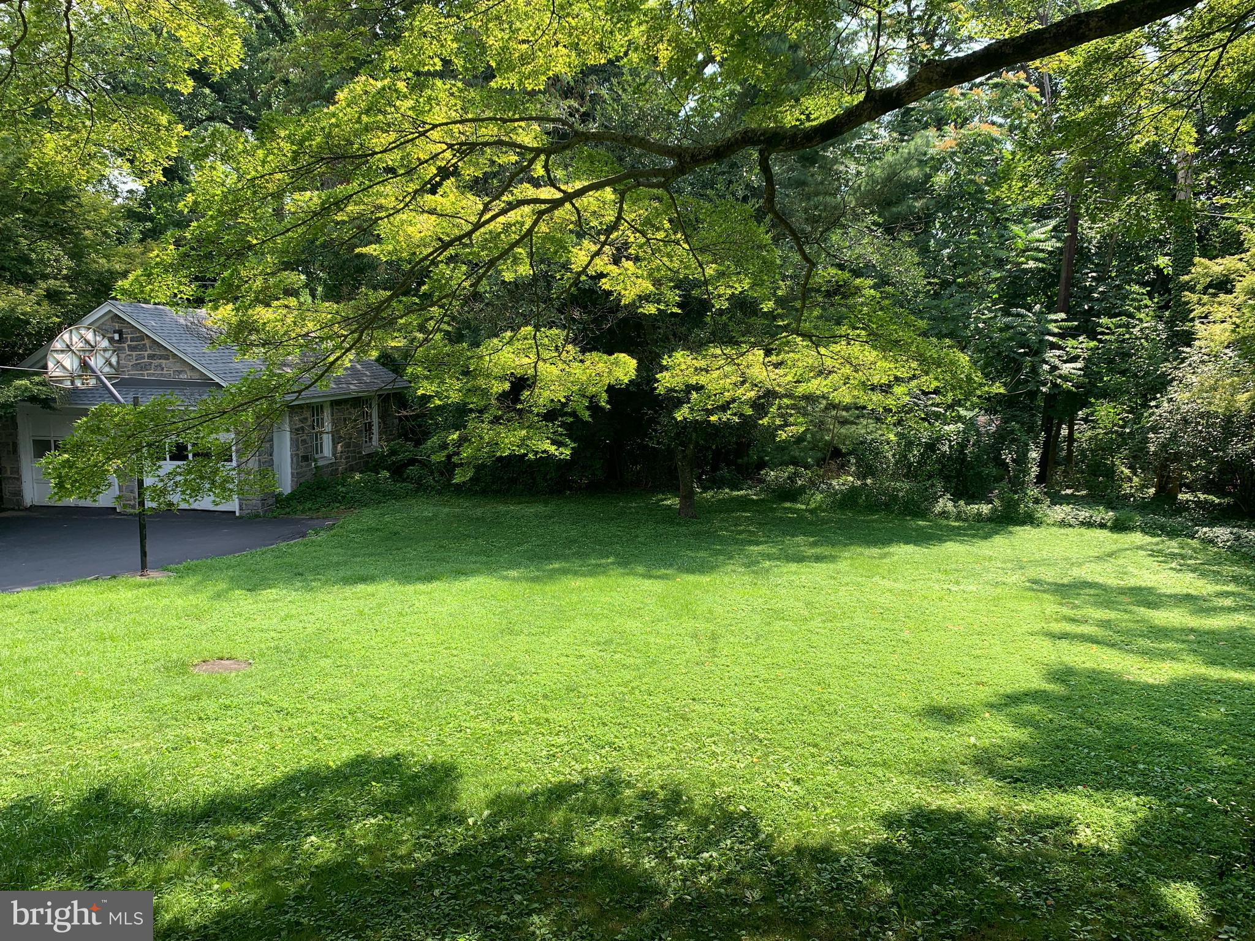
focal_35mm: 26
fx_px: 943
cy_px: 470
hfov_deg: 67.3
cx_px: 628
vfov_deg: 53.1
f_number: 1.8
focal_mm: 4.25
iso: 25
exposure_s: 1/483
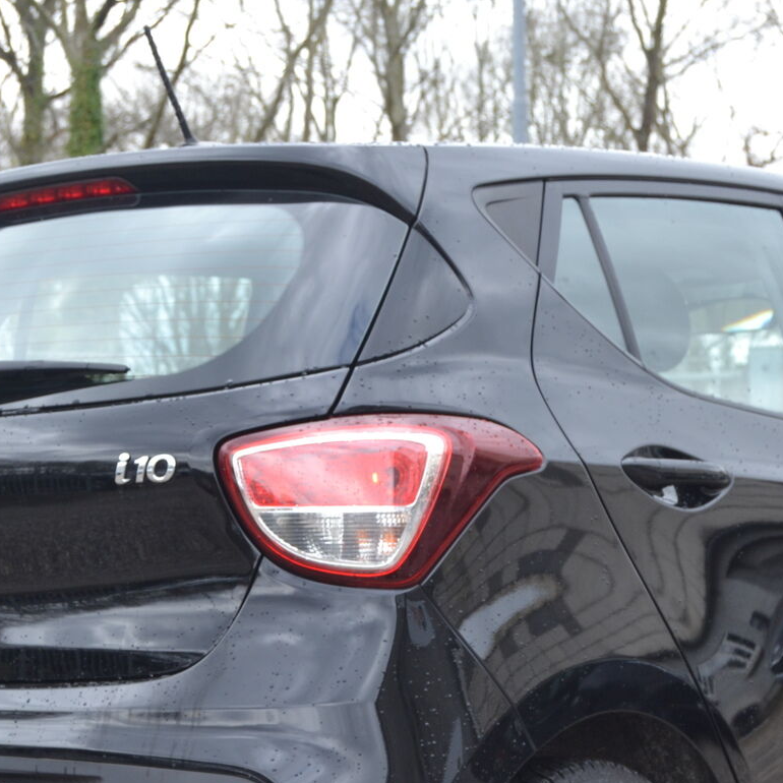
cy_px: 634
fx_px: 2278
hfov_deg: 19.5
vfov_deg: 19.3
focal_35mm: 89
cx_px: 461
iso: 140
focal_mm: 28
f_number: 5.6
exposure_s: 1/125
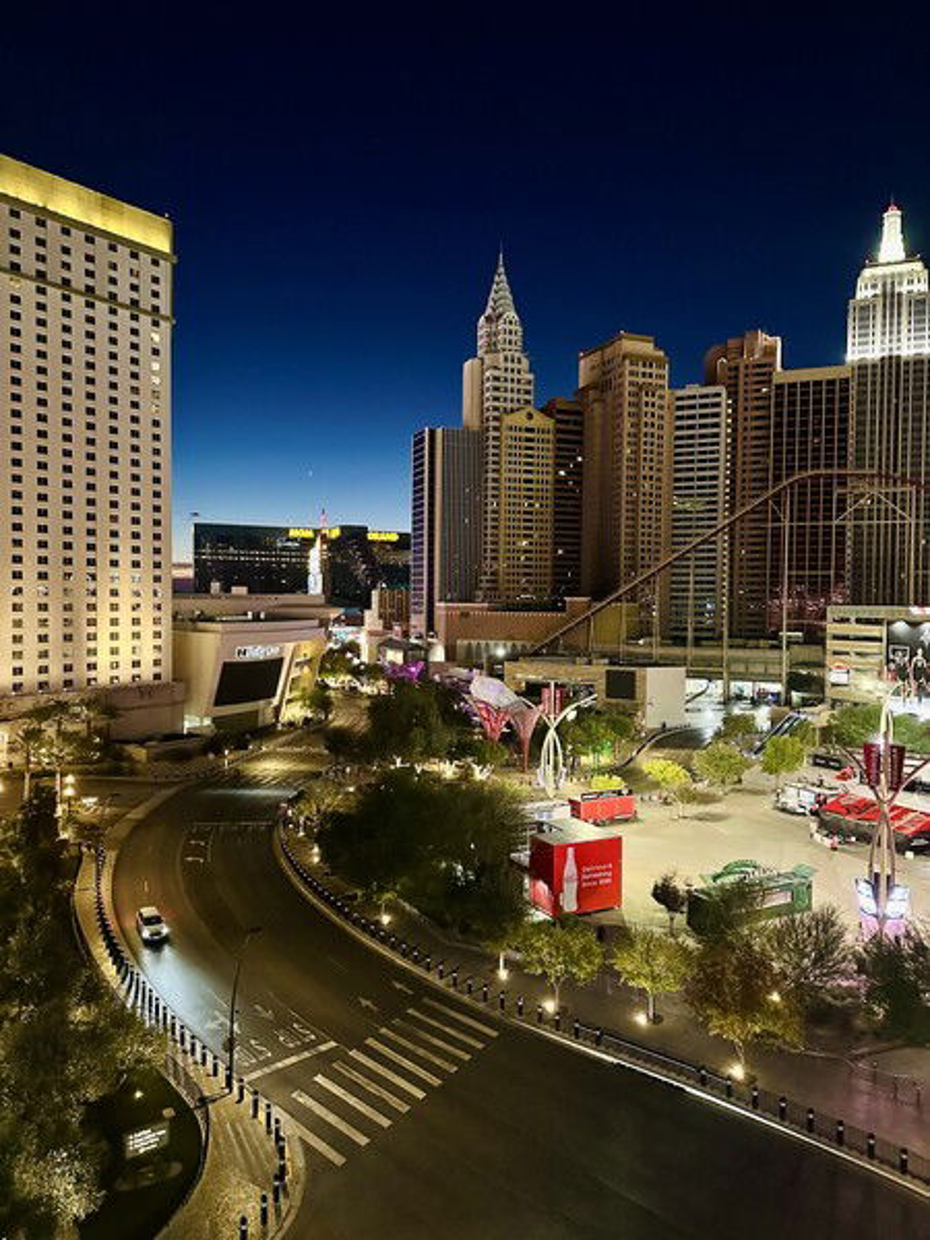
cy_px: 620
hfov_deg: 56.8
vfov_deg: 71.6
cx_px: 465
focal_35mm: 24
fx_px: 860
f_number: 1.78
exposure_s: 1/30
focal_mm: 6.86
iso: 1000
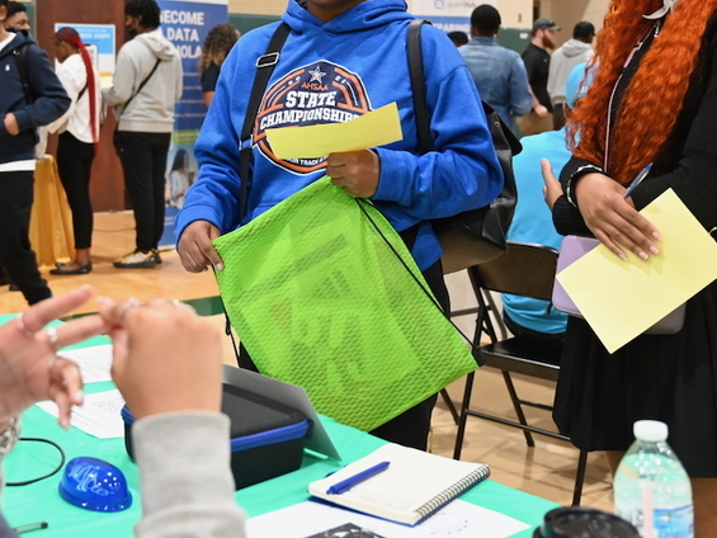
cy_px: 113
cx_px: 280
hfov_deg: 35.4
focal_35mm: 54
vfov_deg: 26.6
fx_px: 1119
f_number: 4
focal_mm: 31
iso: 720
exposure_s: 1/60
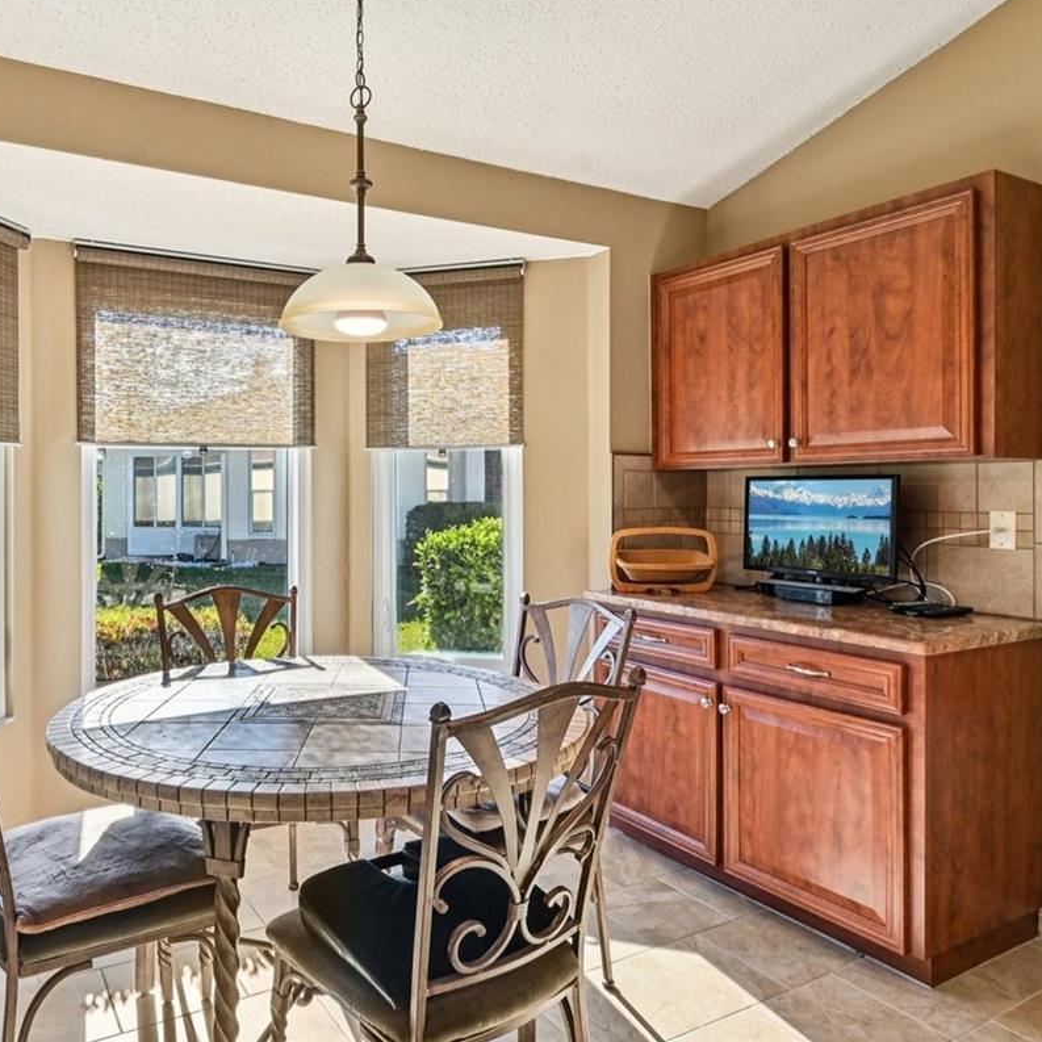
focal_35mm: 24
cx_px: 381
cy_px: 481
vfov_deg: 64.9
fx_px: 817
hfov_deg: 64.0
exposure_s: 1/200
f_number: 8
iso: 400
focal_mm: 14
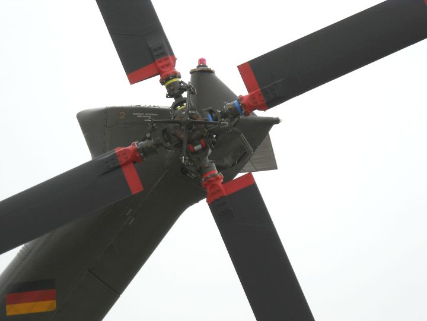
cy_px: 160
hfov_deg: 13.6
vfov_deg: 10.2
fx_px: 1789
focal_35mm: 145
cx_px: 214
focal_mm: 24.03
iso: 80
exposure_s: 1/125
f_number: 6.7
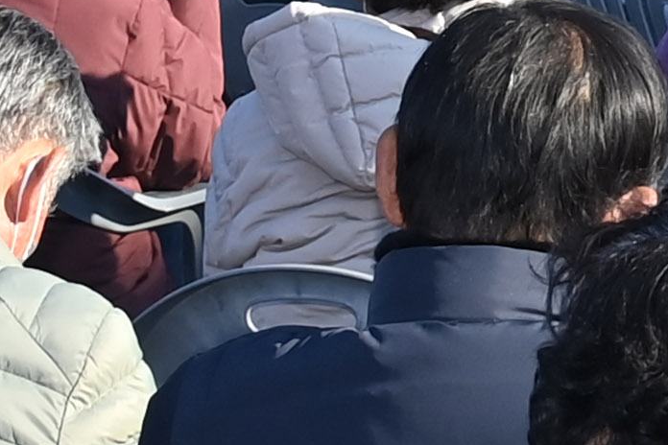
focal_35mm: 256
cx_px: 1458
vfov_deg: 5.3
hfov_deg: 7.6
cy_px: -366
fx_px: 4750
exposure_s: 1/500
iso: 400
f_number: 7.1
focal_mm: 32
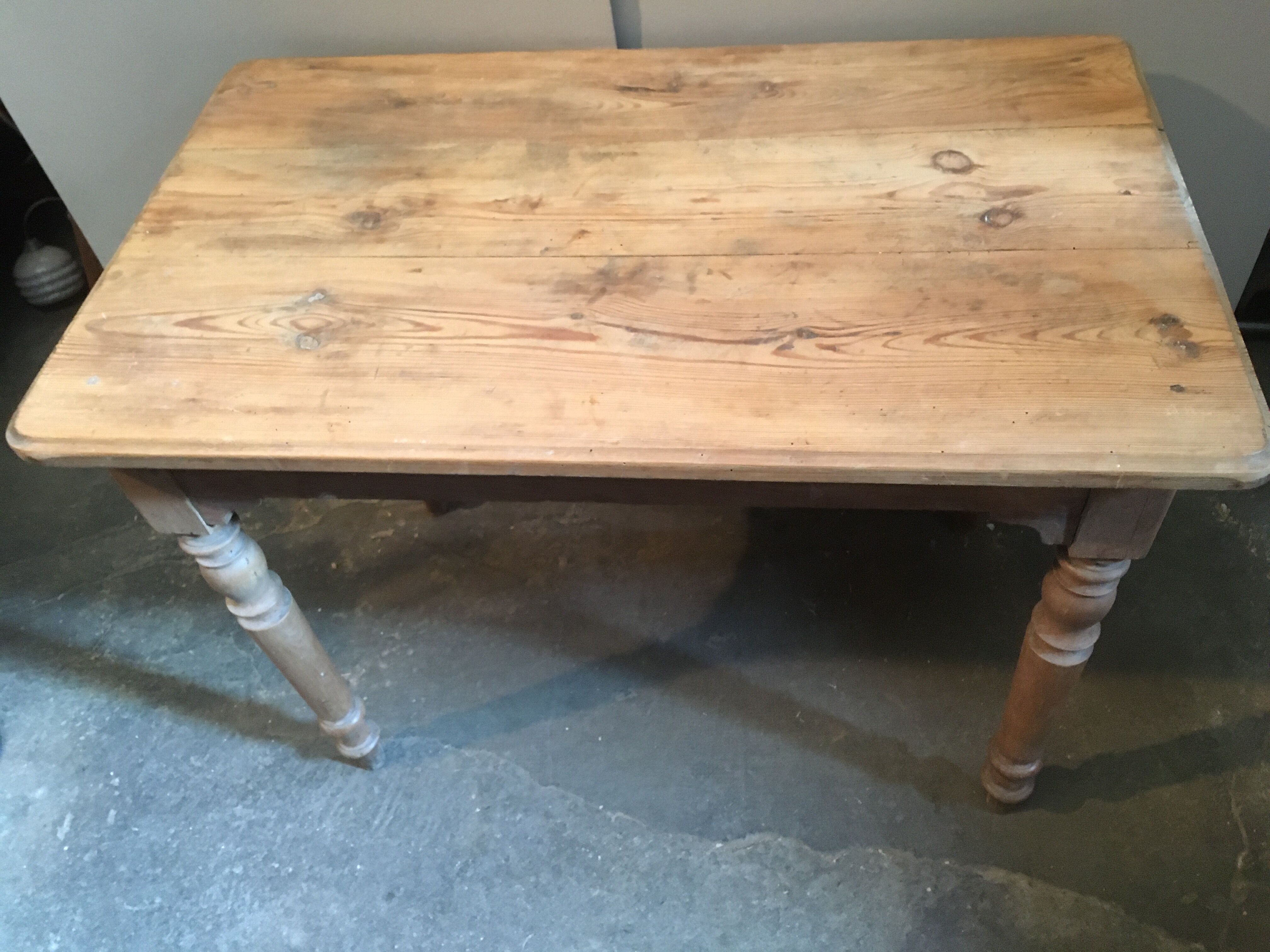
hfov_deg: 61.7
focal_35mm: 29
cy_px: 476
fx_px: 1064
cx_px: 635
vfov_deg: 48.2
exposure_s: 1/17
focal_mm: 4.15
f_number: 2.2
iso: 250
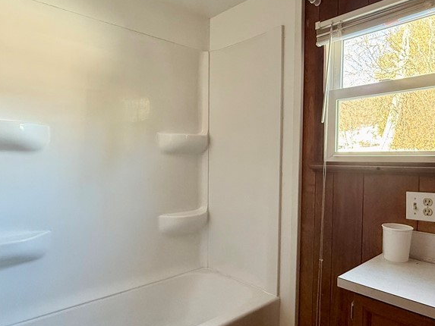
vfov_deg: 54.9
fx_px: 314
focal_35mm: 25
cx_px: 250
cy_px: 171
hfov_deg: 69.0
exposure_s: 1/60
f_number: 2.2
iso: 320
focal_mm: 2.22
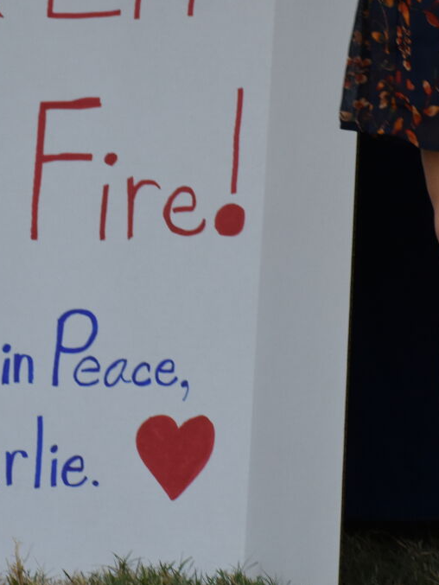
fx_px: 7742
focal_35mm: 458
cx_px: 18
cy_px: 185
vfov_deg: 4.3
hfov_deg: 3.2
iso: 900
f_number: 4.8
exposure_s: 1/250
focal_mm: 122
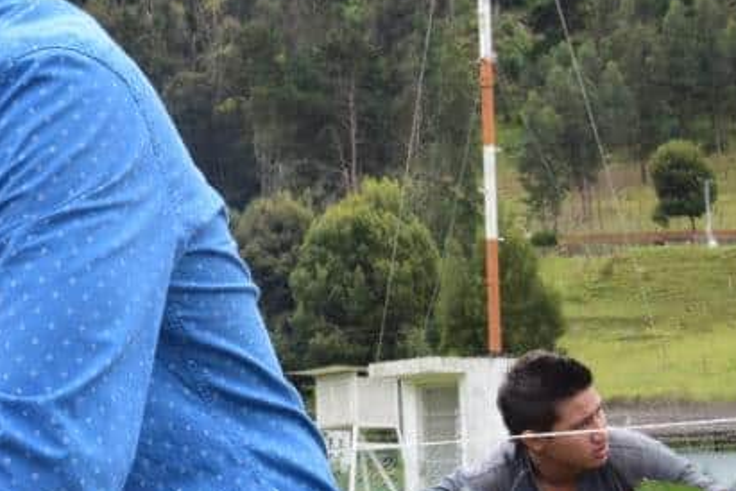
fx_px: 2596
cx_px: -161
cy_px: 153
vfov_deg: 10.8
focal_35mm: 127
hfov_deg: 15.5
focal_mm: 34
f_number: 10
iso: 400
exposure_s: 1/320
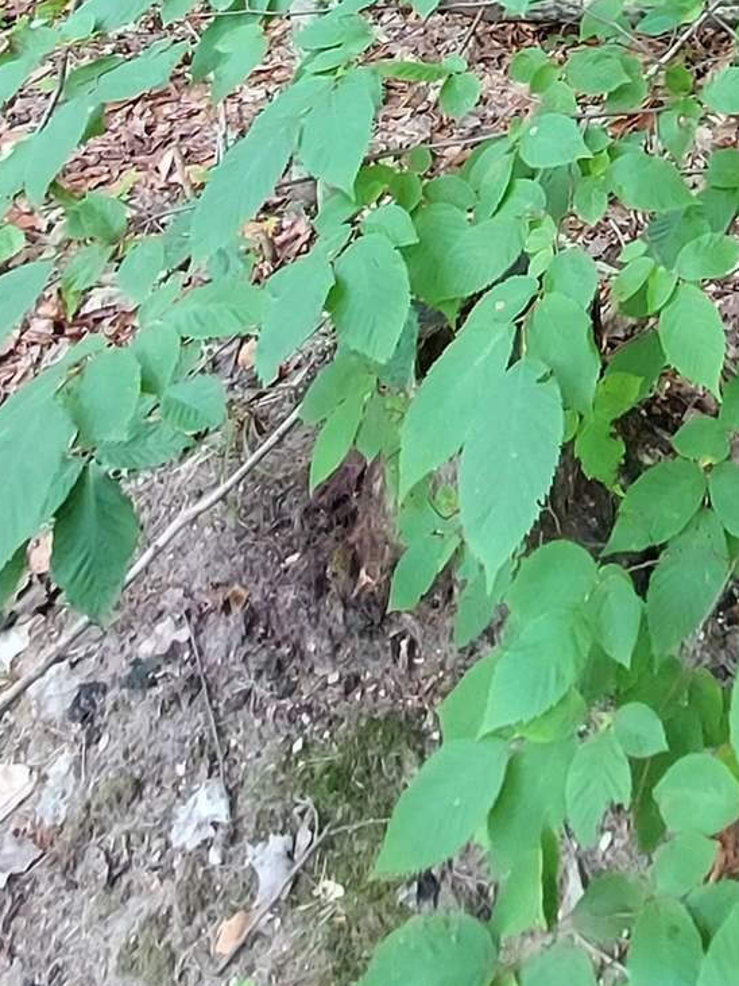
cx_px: 832
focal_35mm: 41
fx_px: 1167
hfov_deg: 30.9
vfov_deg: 33.5
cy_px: -293
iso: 100
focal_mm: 1.42
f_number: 2.2
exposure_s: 1/60
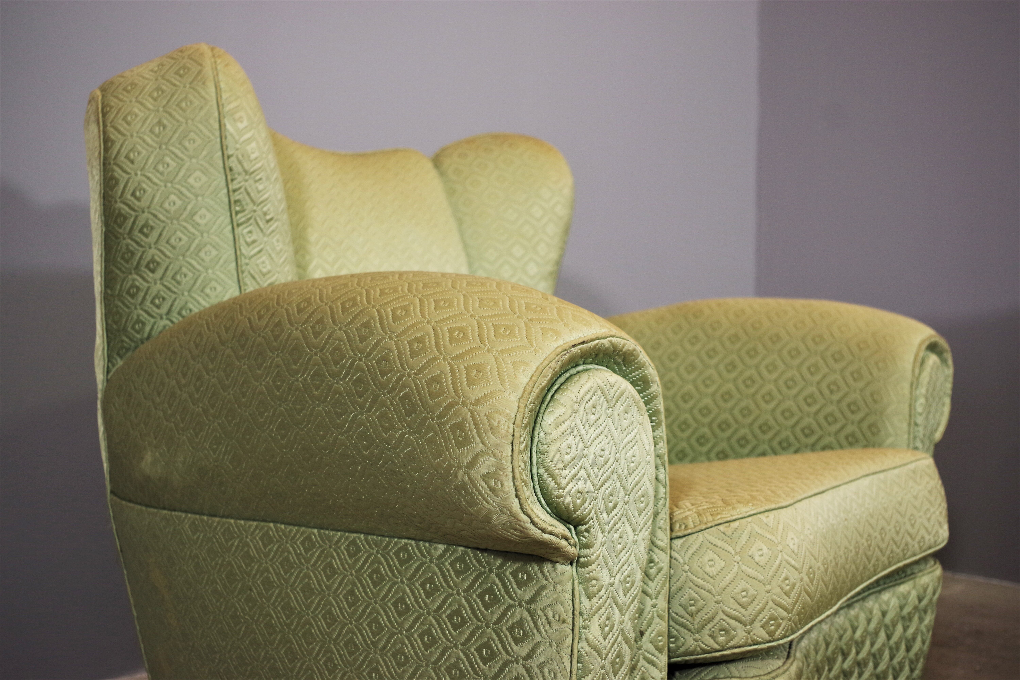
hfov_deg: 53.1
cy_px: 340
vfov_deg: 36.9
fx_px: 1020
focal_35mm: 36
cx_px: 510
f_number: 4
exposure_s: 1/60
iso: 800
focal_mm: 24.38
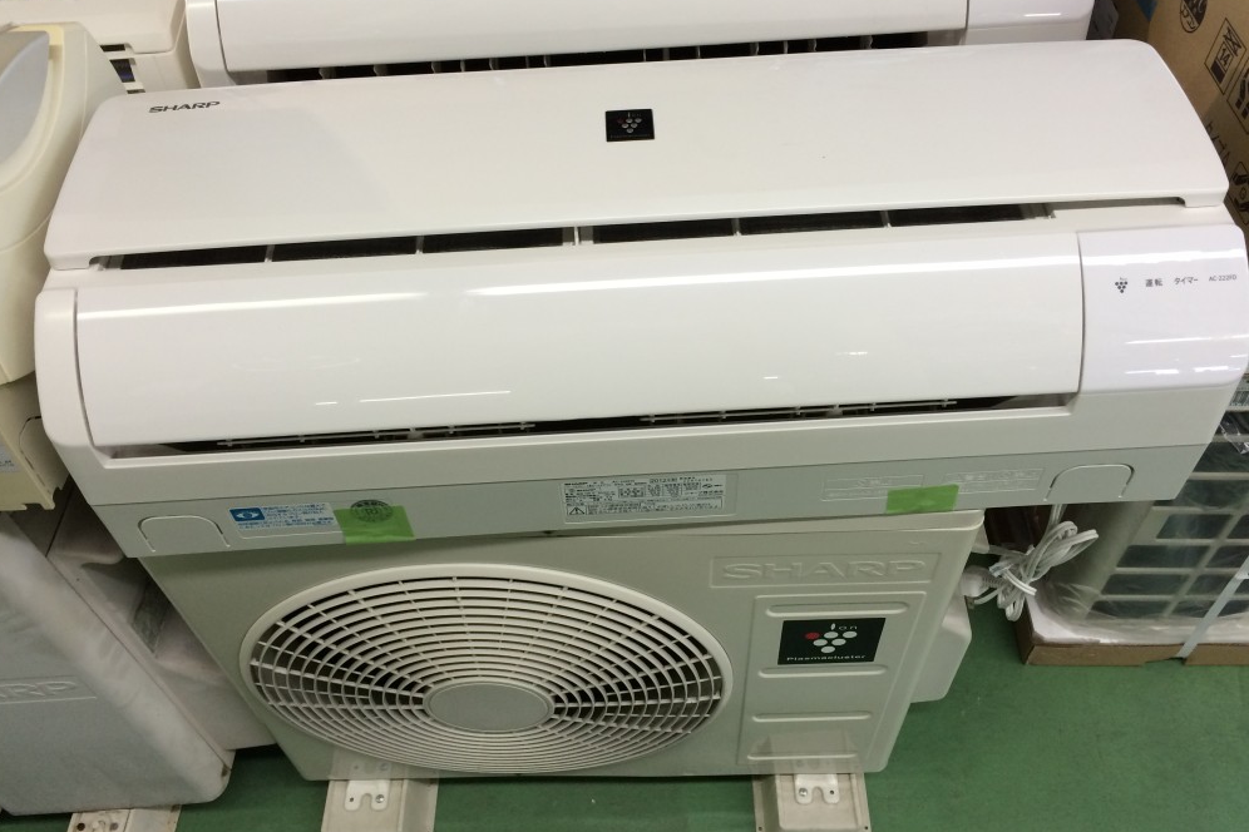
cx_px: 627
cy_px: 382
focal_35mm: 31
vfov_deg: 42.3
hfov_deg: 60.3
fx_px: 1075
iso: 40
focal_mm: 4.15
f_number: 2.2
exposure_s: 1/30
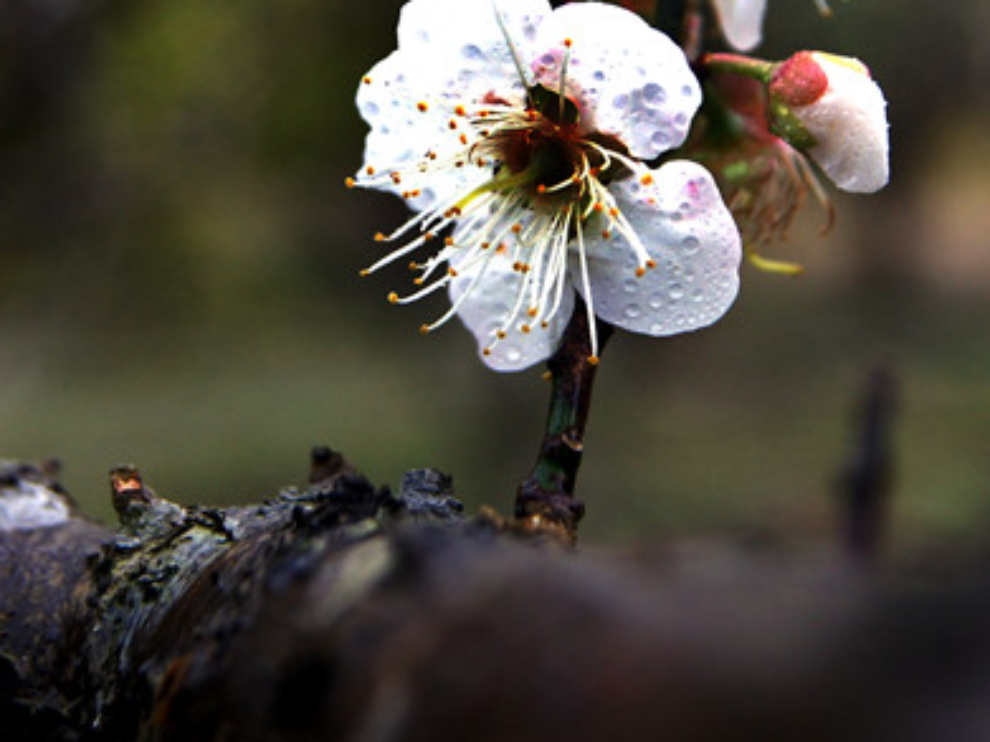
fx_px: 3320
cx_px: 610
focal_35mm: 116
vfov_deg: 12.7
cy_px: 91
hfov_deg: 16.9
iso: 250
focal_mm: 35
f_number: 4.5
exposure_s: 1/160
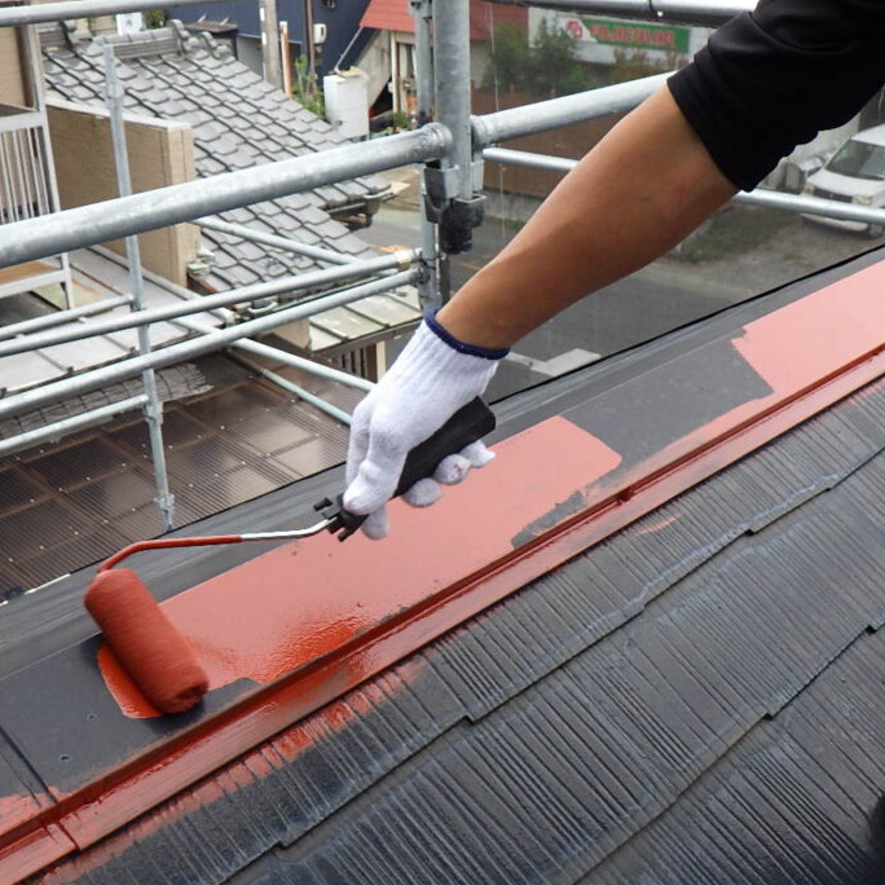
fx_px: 1302
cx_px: 463
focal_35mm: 45
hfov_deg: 37.5
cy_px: 494
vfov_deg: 37.5
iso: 125
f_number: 3.8
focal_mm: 6.1
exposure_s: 1/160
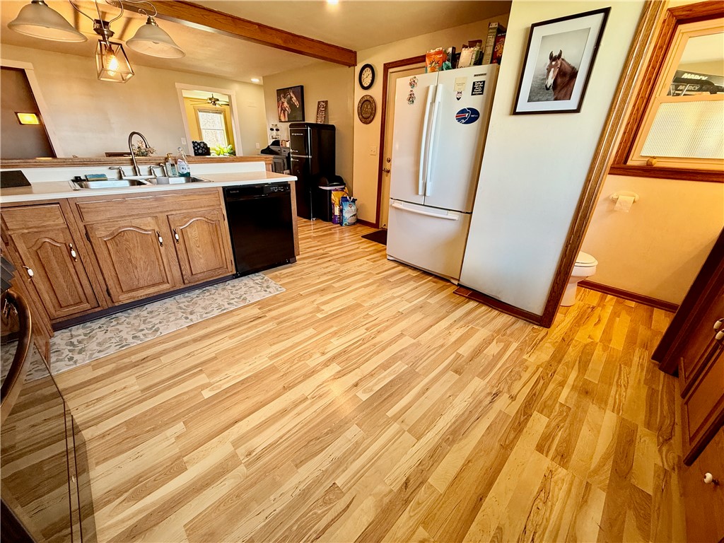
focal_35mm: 14
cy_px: 272
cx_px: 362
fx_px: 293
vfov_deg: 85.7
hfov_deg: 102.1
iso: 200
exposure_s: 1/60
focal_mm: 2.22
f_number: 2.2
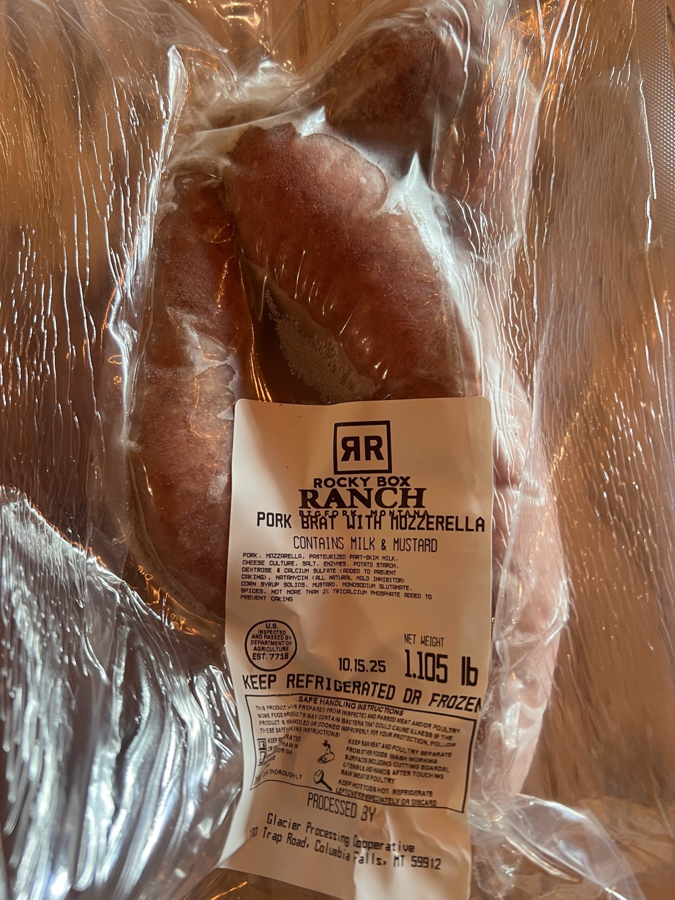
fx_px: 676
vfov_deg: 67.3
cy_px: 450
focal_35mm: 26
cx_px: 338
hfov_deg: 53.1
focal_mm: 5.7
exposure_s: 1/60
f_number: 1.5
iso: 100
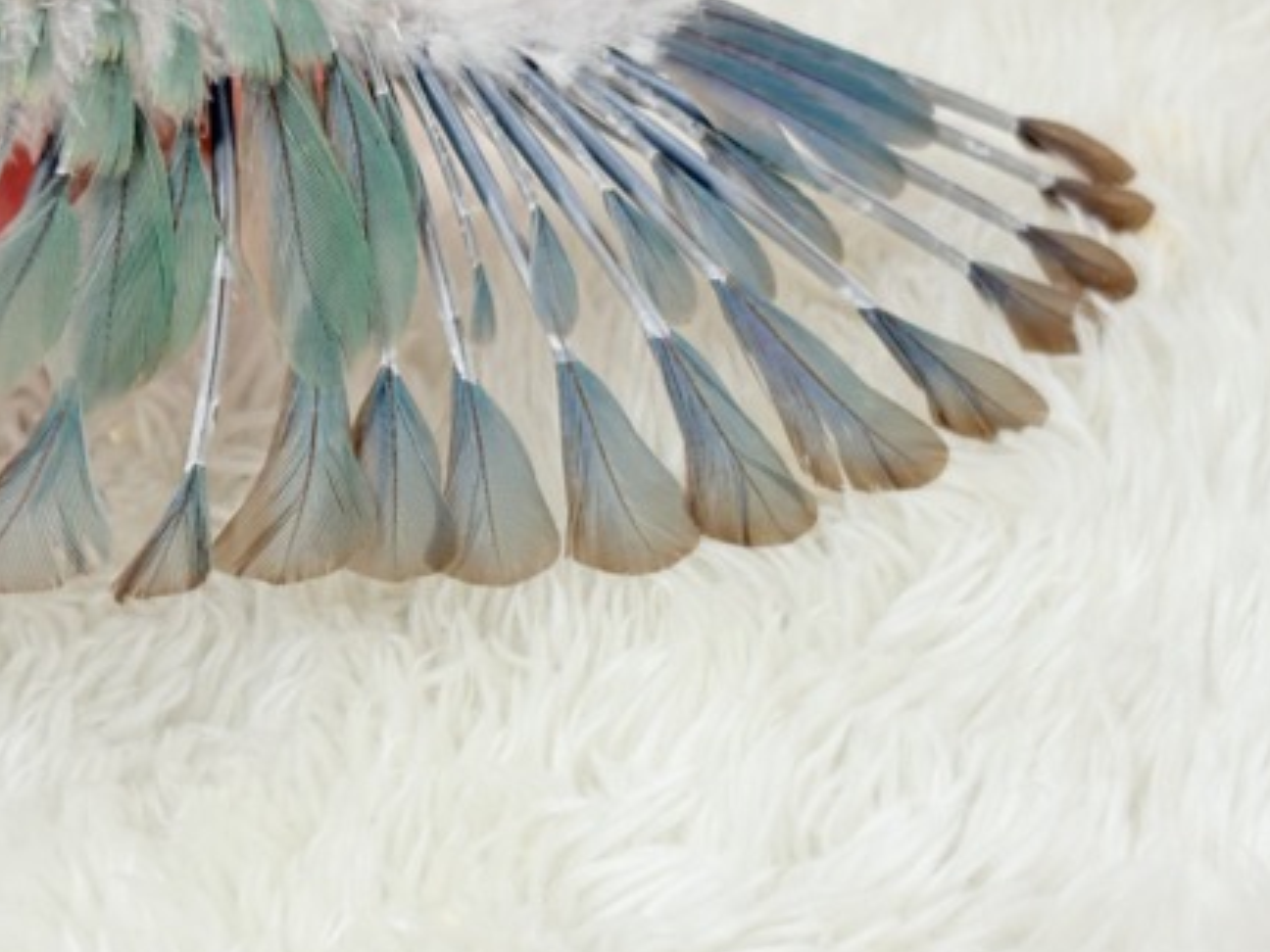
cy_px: 408
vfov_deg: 19.1
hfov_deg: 25.3
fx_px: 2825
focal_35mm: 77
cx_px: 512
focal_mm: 5.96
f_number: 1.6
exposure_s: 1/100
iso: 80
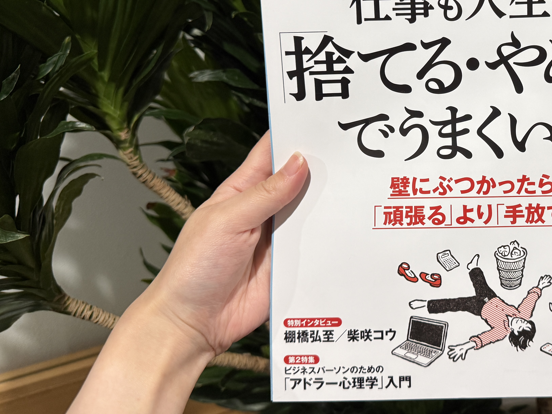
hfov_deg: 42.7
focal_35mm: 42
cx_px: 446
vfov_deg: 33.9
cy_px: 120
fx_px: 670
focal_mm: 6.76
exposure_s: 1/50
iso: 160
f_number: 1.78
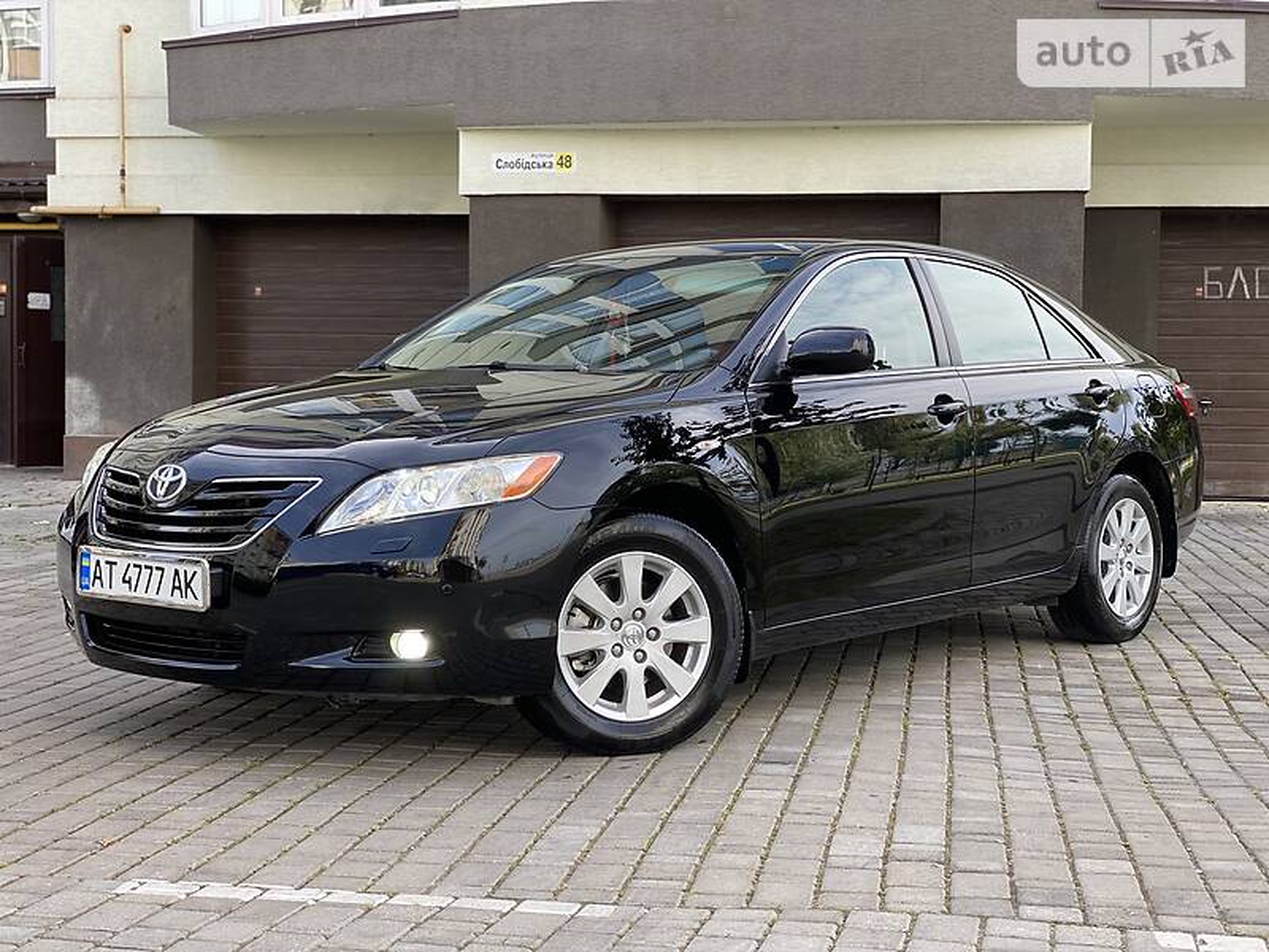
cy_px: 476
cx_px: 634
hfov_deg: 36.8
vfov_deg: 28.0
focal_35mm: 52
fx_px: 1906
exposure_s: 1/175
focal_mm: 6
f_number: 2
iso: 20
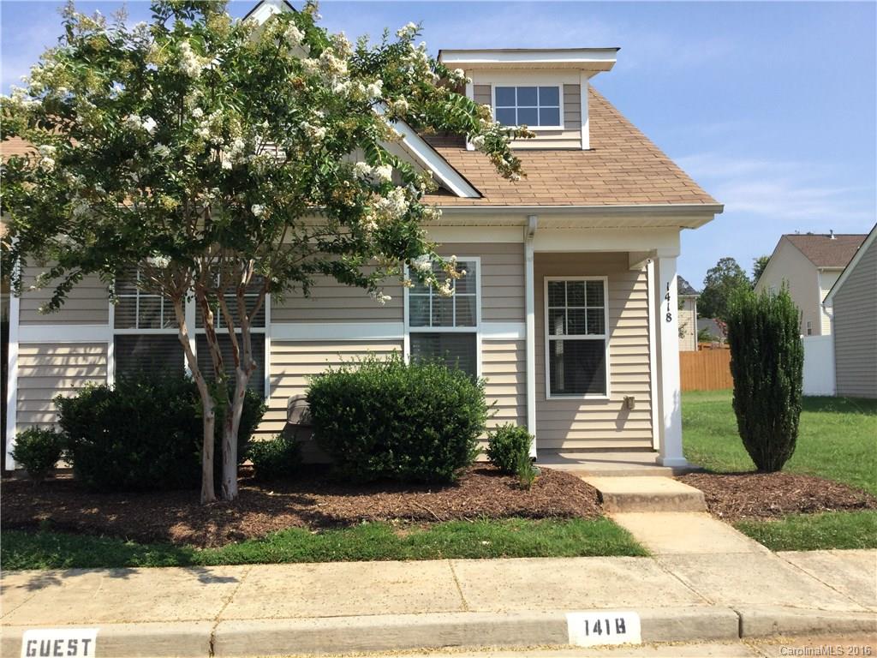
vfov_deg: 45.4
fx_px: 785
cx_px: 438
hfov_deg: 58.4
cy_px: 329
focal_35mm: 31
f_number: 2.4
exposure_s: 1/1217
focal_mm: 3.3
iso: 25
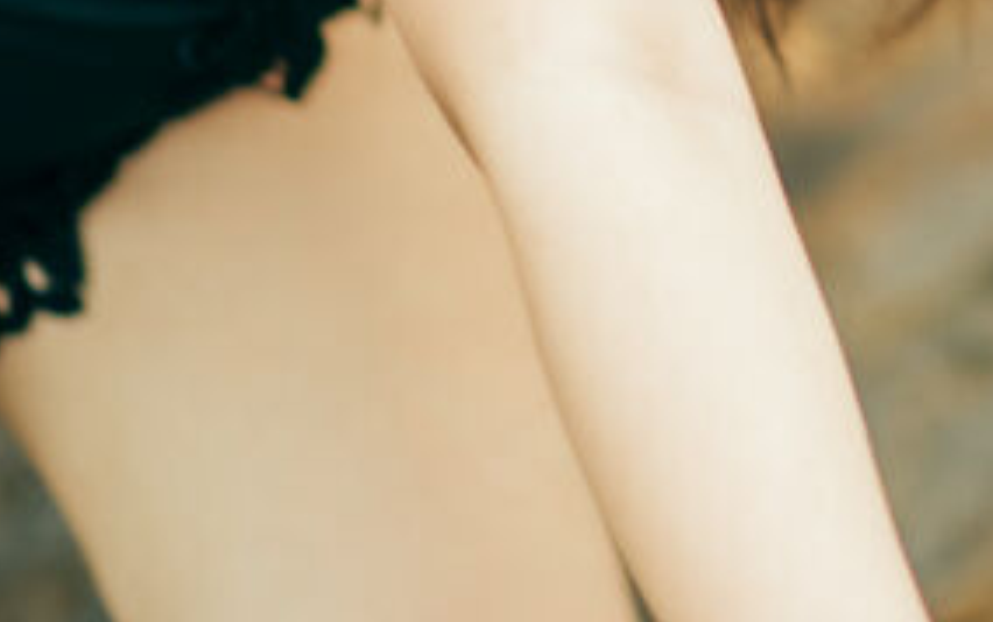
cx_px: 1175
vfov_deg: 3.6
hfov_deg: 5.7
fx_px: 9913
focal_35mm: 366
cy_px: -603
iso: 64
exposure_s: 1/320
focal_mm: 85
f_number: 1.8
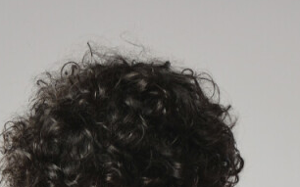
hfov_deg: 9.5
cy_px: 577
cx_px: 25
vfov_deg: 5.6
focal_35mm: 220
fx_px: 1798
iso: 400
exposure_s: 1/125
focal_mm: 55
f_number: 5
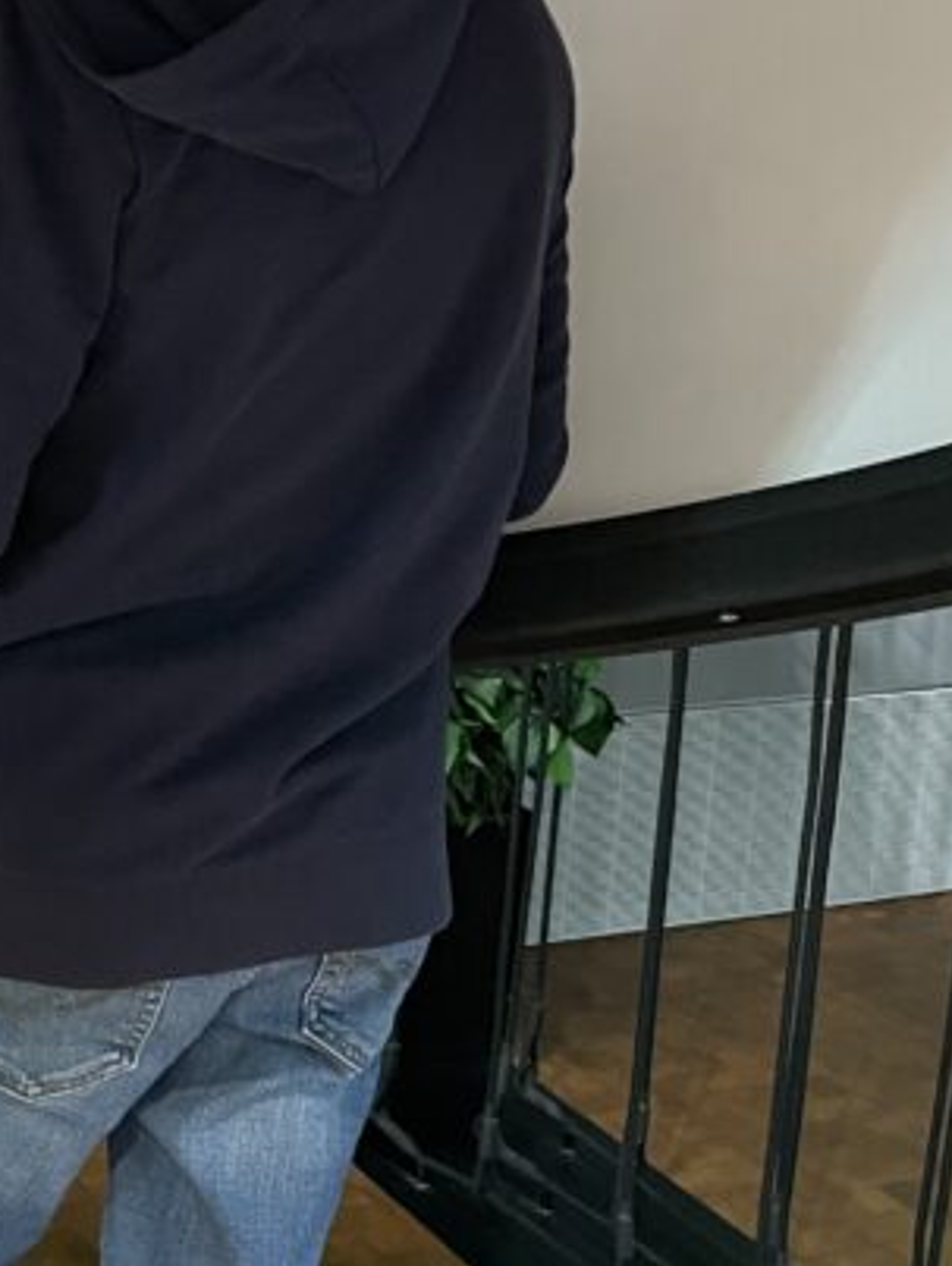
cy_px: 339
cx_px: -72
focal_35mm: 66
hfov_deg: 21.3
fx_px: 2416
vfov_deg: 29.0
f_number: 1.6
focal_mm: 4.2
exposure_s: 1/30
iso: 500
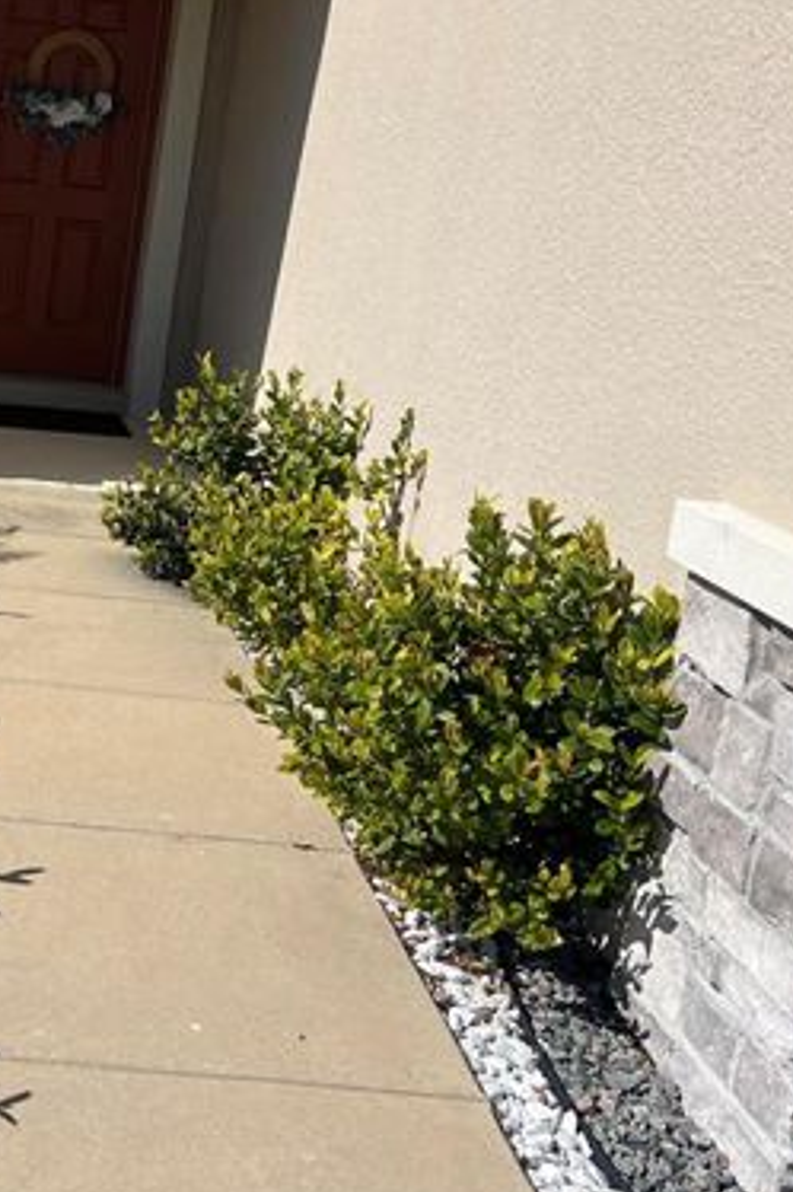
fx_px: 1687
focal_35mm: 51
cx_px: -75
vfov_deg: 38.8
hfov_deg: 24.7
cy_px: 497
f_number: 1.5
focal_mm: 5.7
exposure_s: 1/6993
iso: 50
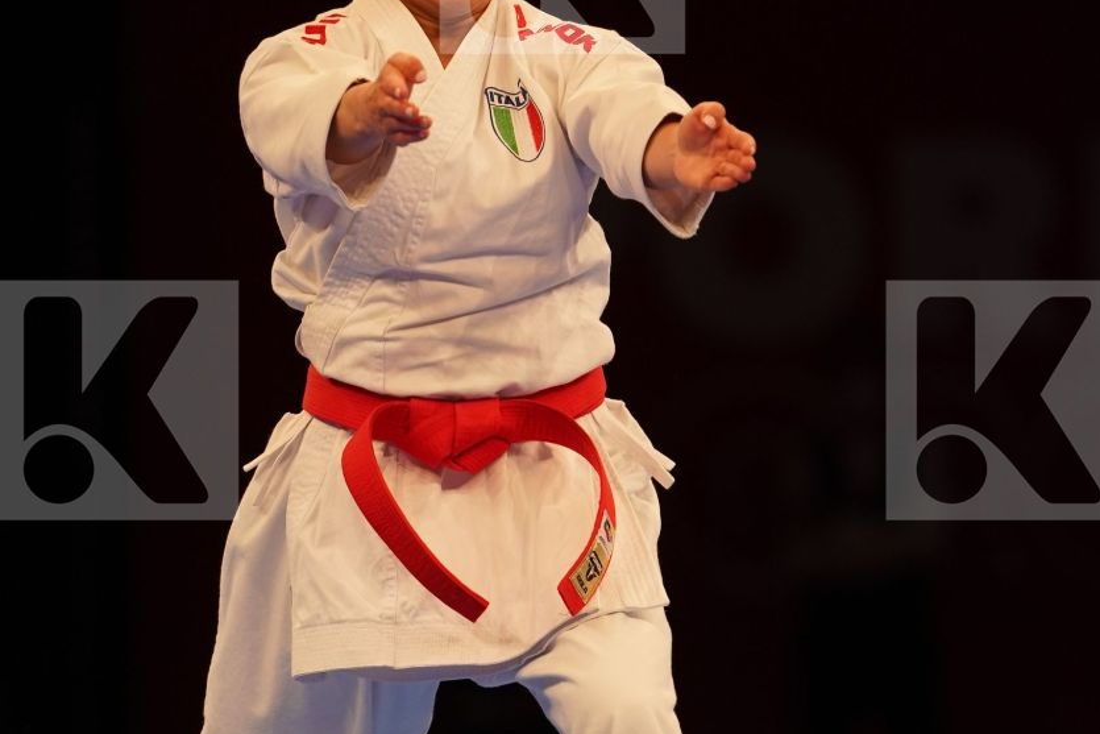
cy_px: 401
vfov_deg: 3.2
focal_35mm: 431
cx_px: 563
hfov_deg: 4.8
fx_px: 13171
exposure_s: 1/500
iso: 800
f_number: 2.8
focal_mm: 200
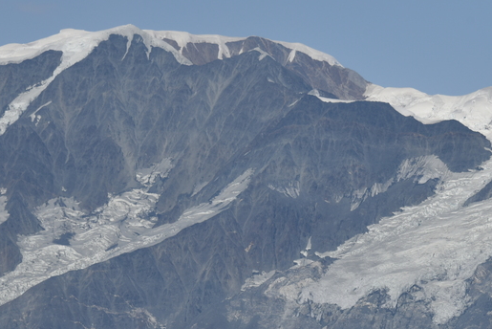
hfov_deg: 6.8
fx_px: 4143
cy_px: 377
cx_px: 393
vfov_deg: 4.5
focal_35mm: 303
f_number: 11
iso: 100
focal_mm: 122
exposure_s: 1/500
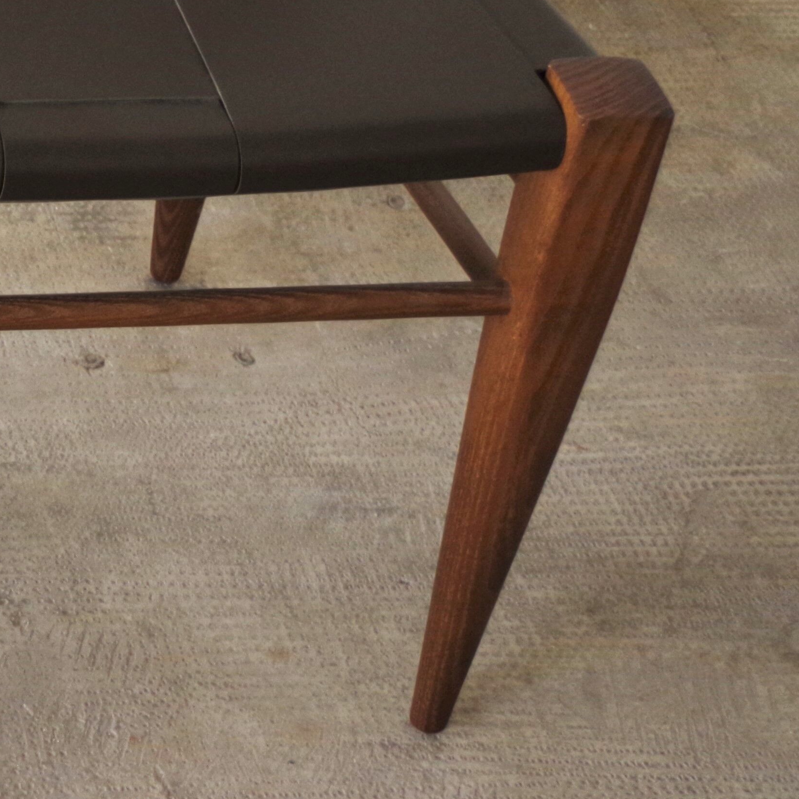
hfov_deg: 14.1
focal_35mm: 111
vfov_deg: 15.3
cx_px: -589
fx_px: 2899
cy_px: -61
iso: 400
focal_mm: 24.38
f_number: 4
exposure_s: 1/60
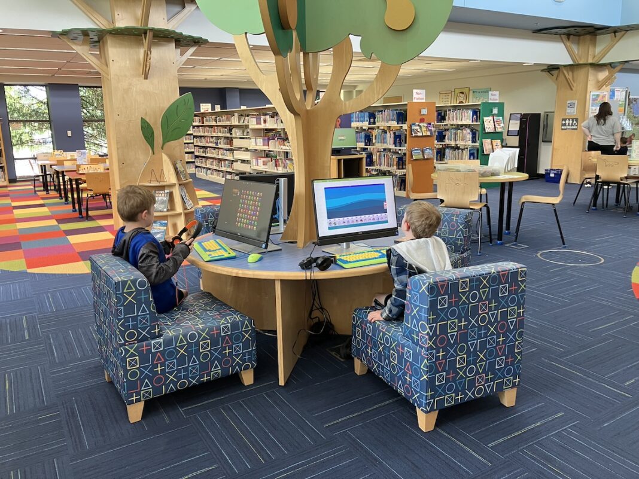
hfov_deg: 63.4
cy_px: 240
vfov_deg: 49.7
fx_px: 517
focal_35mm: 28
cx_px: 320
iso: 100
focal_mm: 3.99
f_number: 1.8
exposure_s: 1/60
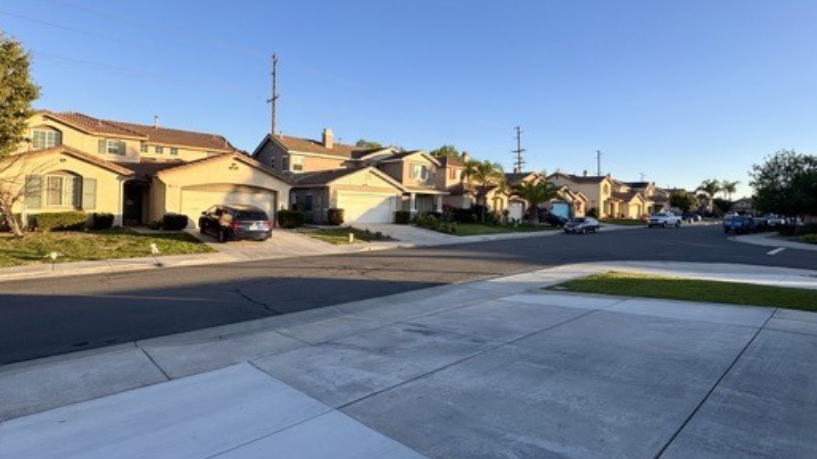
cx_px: 480
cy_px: 210
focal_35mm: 19
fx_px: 412
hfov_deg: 88.7
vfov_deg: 58.2
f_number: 2.2
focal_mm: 2.22
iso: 40
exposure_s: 1/812
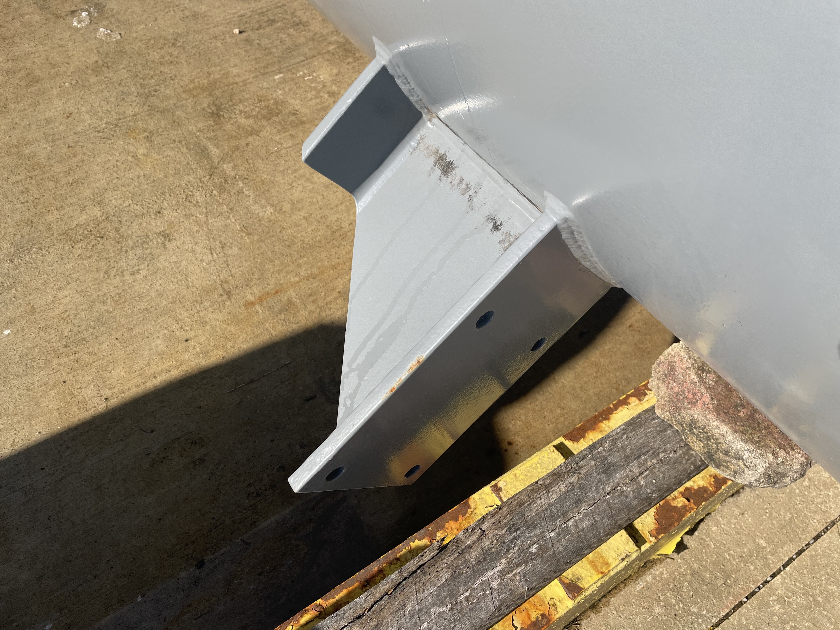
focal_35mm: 26
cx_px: 420
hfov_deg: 67.3
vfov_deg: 53.1
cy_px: 315
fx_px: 631
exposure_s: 1/2564
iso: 32
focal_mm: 4.2
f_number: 1.6
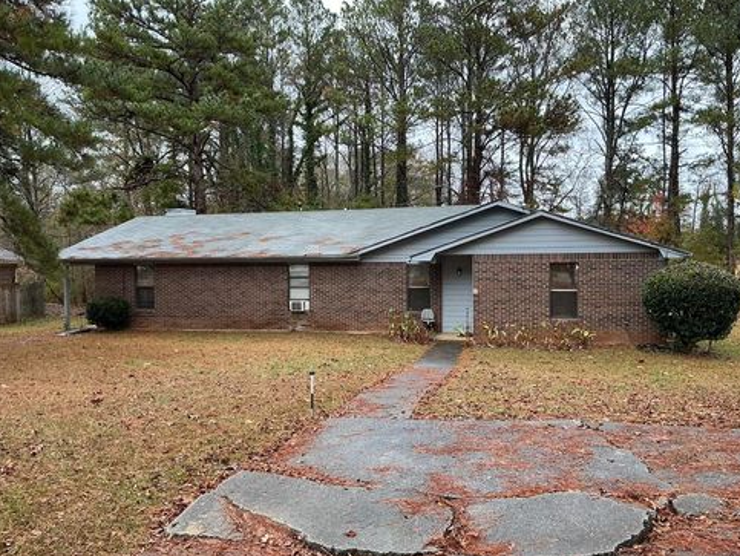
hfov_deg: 59.9
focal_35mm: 30
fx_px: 642
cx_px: 380
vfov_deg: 46.9
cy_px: 275
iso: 20
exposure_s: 1/120
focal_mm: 3
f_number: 1.8
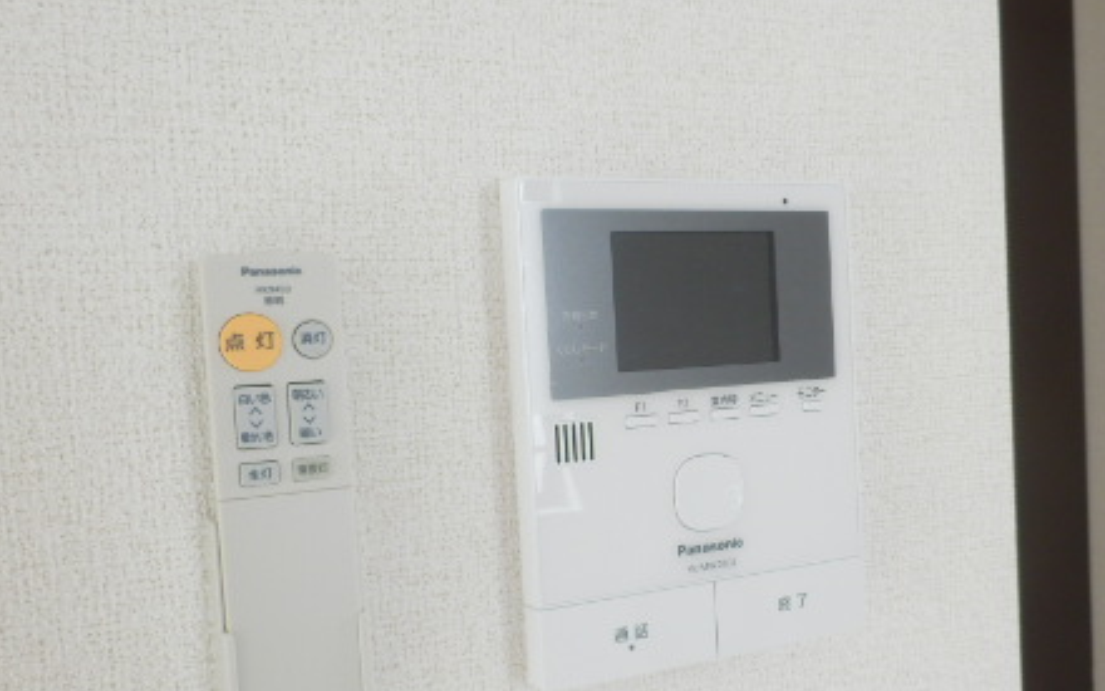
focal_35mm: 37
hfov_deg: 52.1
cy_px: 392
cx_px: 703
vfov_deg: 34.4
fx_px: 1114
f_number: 3
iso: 125
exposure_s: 1/30
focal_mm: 4.2
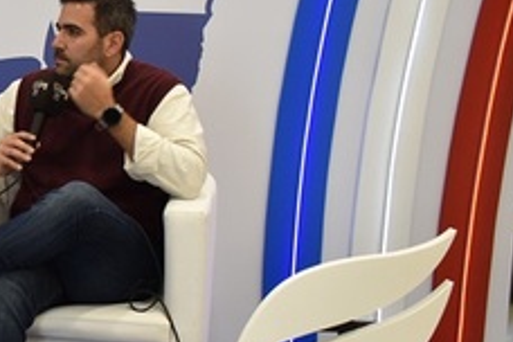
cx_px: -153
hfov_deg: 22.9
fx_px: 1126
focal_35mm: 79
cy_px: 189
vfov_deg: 17.3
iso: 400
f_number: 4
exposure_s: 1/40
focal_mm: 20
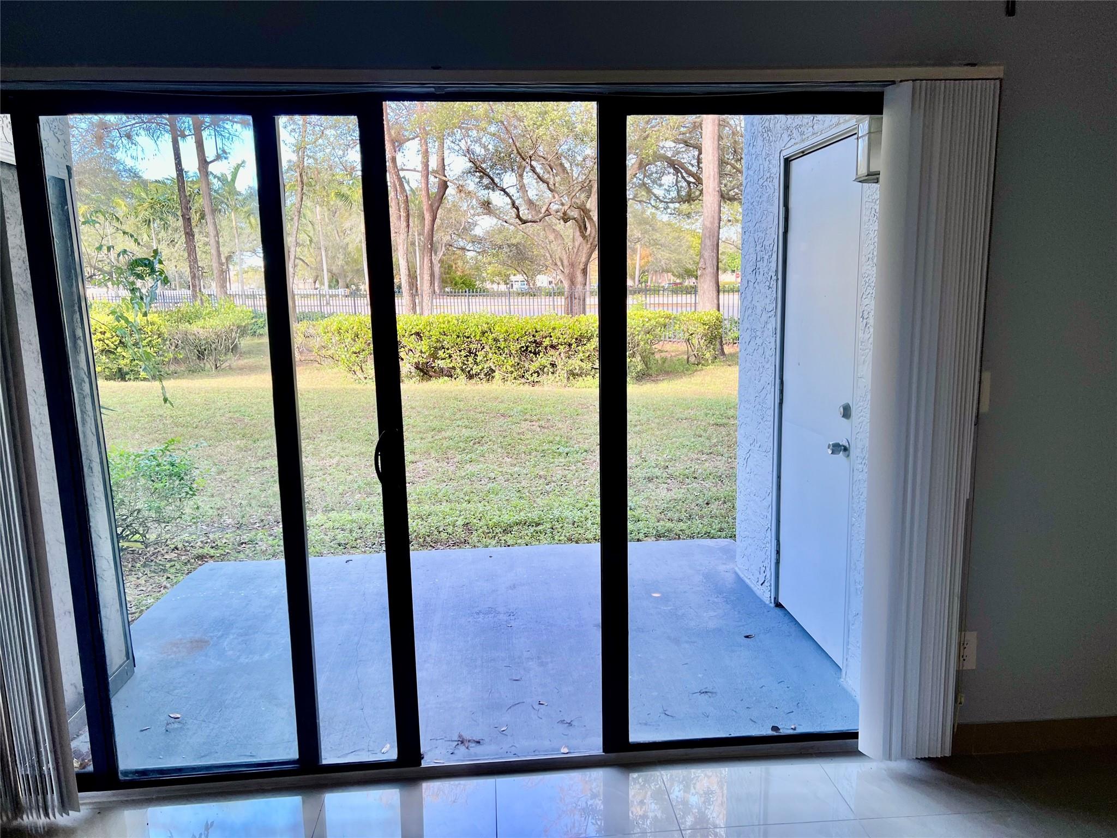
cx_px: 558
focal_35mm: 26
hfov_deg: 67.3
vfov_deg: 53.1
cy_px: 419
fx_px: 839
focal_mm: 5.7
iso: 40
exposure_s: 1/164
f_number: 1.5
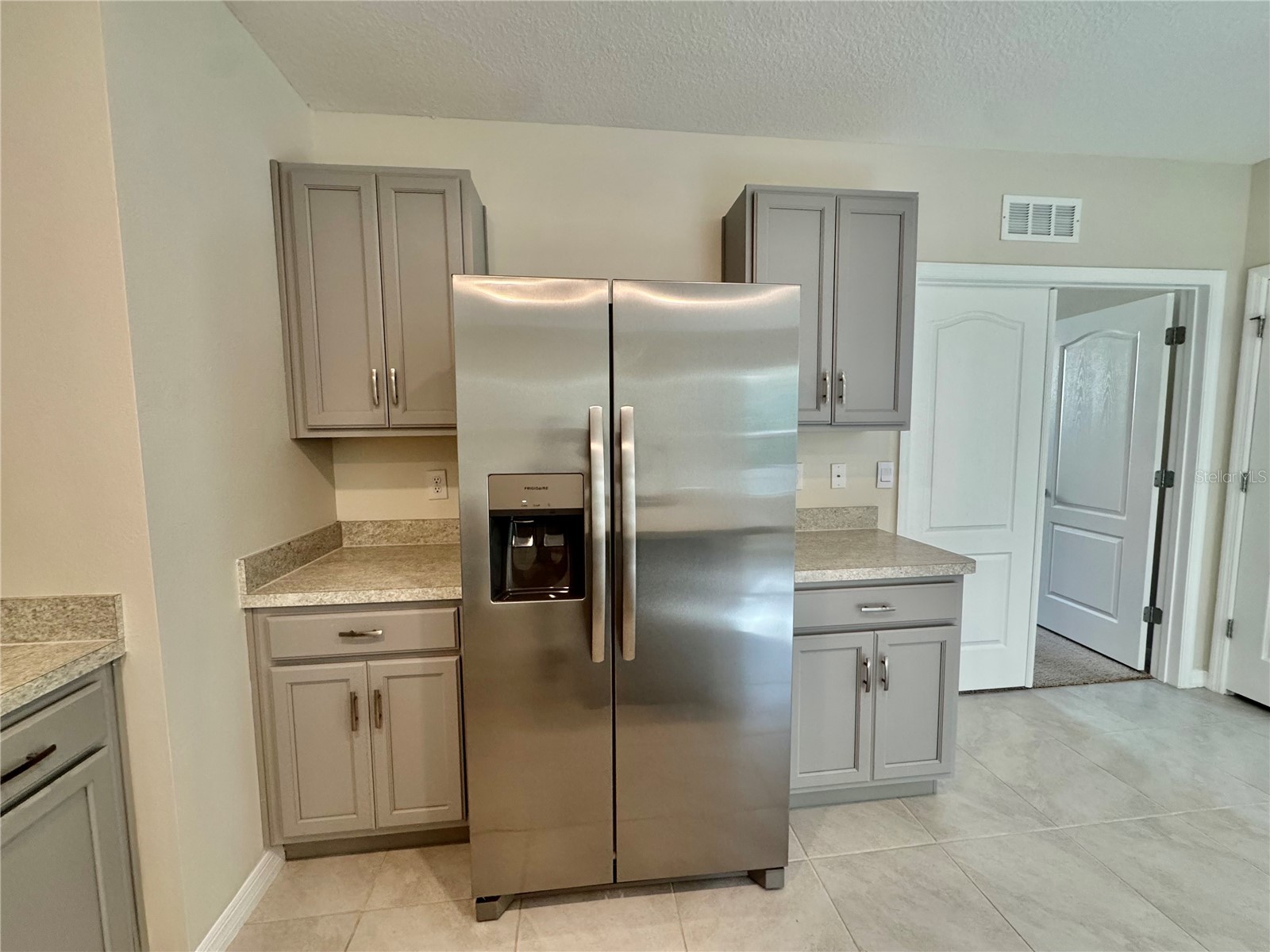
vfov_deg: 85.7
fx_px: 514
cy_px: 476
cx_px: 635
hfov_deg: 102.1
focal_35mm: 14
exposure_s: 1/120
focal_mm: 2.22
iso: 250
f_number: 2.2
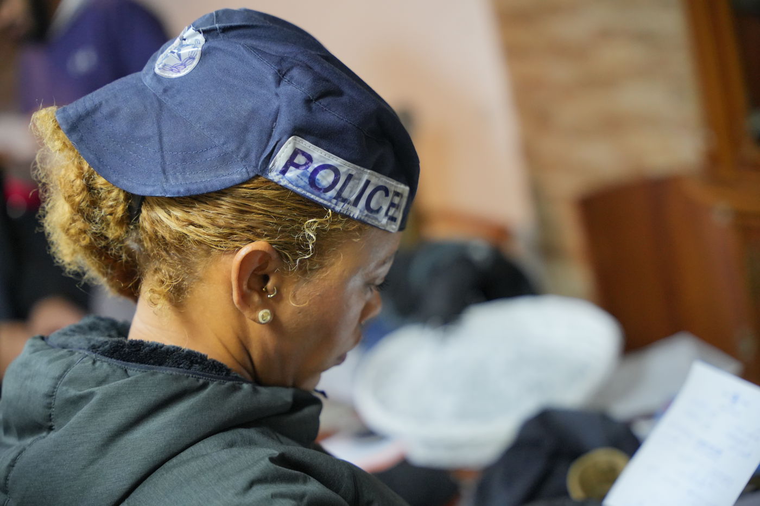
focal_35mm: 70
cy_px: 253
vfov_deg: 19.5
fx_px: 1477
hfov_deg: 28.8
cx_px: 380
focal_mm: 70
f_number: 2.8
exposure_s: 1/100
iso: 3200
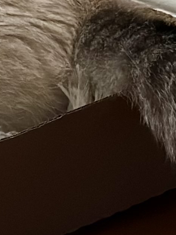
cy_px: 36
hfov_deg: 4.7
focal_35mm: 308
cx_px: -247
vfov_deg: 6.4
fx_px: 2088
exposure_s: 1/40
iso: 400
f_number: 1.78
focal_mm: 6.86
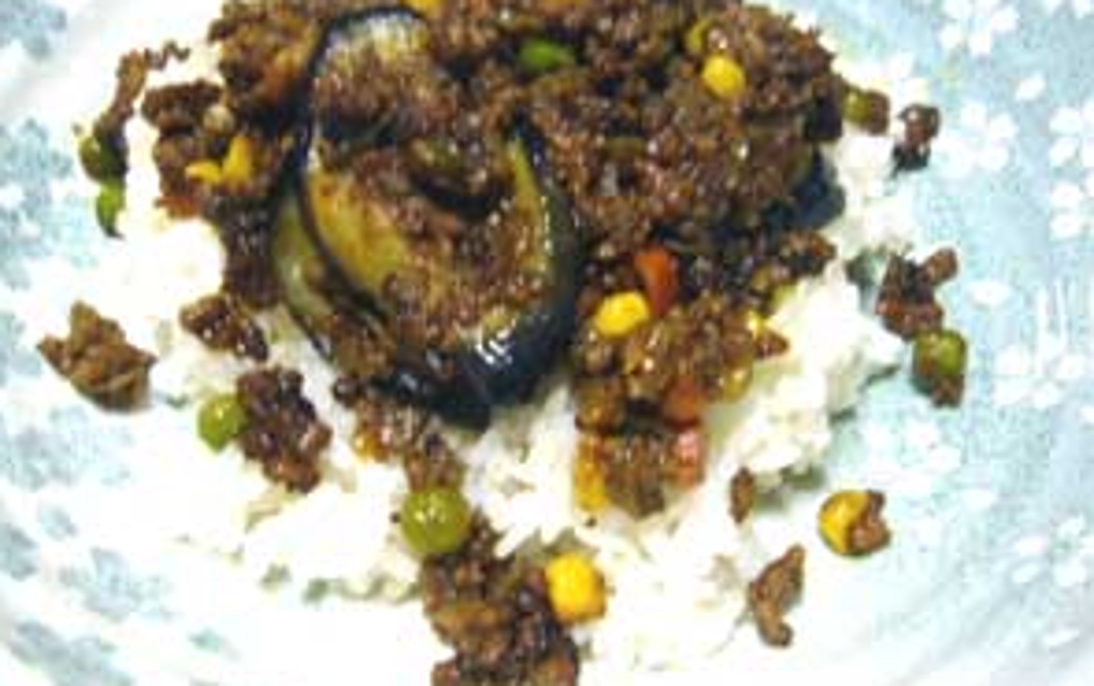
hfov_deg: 45.2
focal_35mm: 44
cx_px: 512
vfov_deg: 29.2
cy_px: 269
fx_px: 1313
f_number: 2.8
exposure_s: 1/8
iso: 80
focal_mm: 5.8
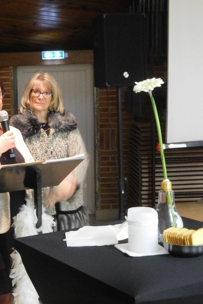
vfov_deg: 31.9
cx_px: 18
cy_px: 152
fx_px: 533
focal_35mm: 63
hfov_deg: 21.1
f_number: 4
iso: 800
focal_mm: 8
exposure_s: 1/5
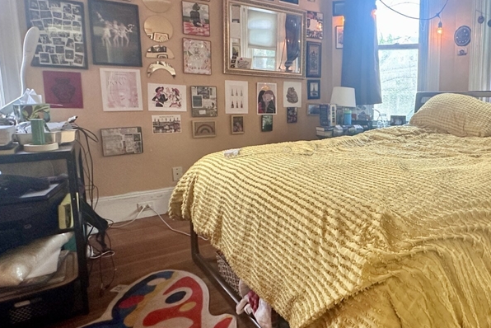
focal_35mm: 25
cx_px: 344
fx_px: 341
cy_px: 142
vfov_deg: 51.2
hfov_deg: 68.6
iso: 250
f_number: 2.2
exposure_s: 1/60
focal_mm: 2.22
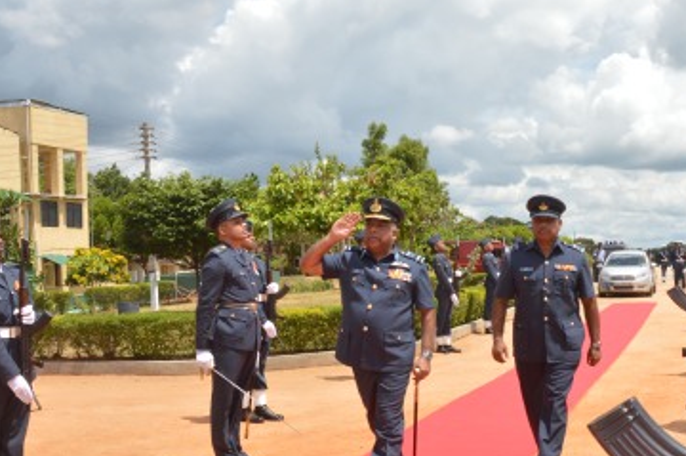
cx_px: 490
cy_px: 326
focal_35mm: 45
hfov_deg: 42.7
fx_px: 856
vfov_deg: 29.4
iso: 200
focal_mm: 18
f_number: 10
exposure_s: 1/200
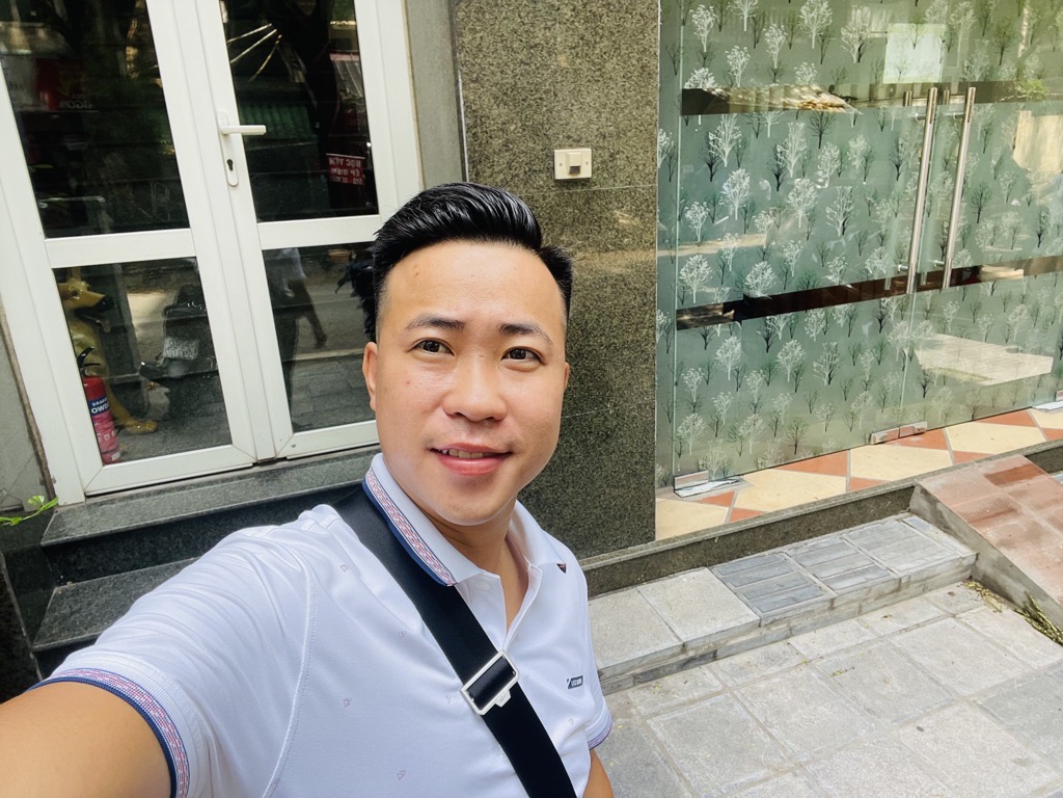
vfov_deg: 58.9
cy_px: 399
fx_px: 706
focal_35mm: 23
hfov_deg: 73.9
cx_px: 532
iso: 50
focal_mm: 2.71
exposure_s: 1/121
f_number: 2.2
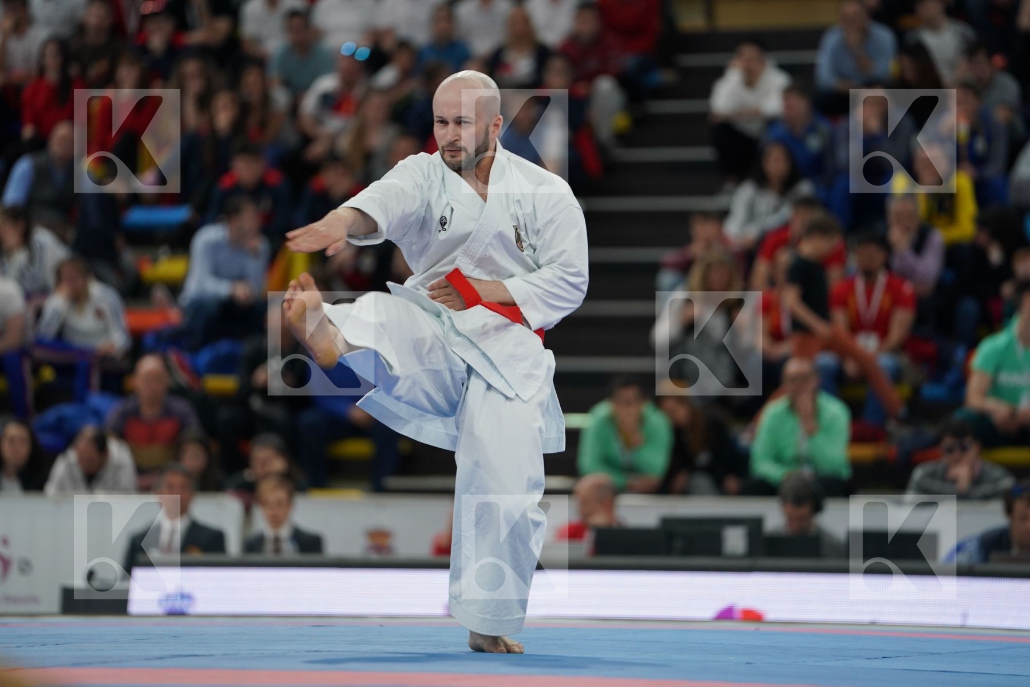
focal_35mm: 200
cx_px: 515
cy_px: 344
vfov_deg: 6.9
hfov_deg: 10.3
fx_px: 5722
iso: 800
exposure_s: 1/500
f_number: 2.8
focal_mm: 200
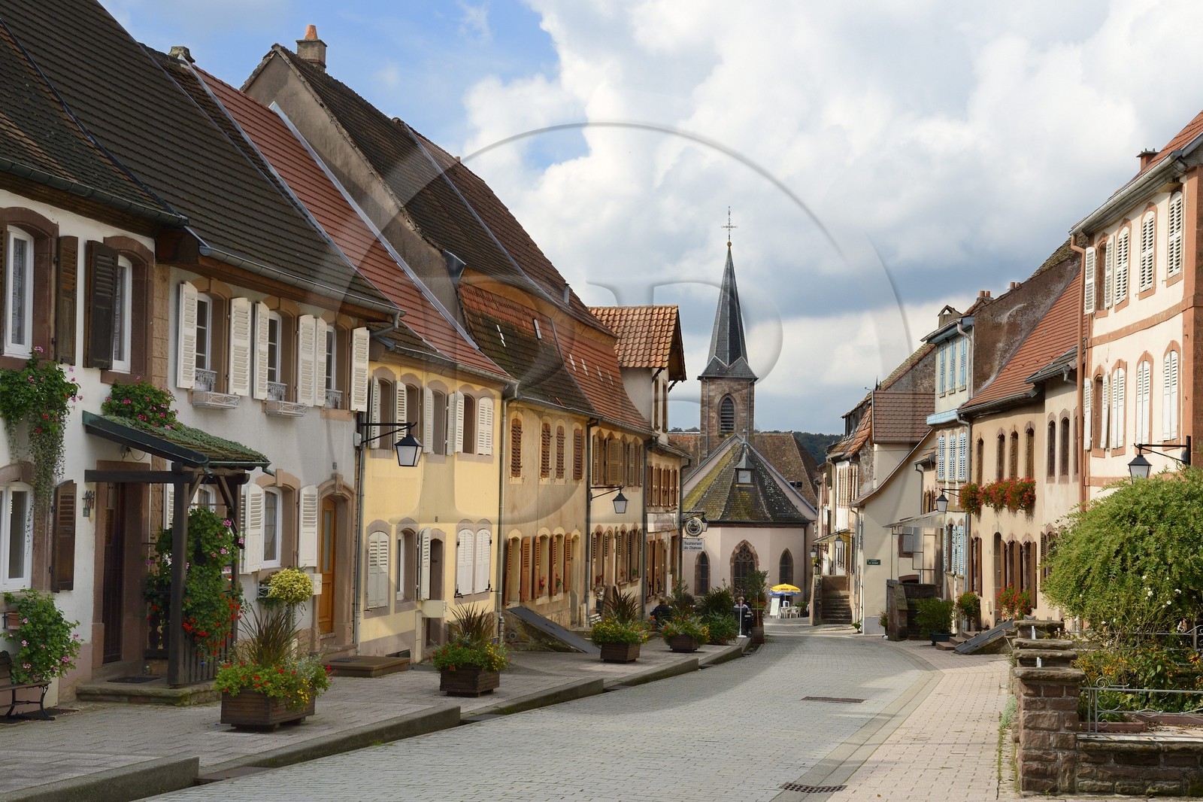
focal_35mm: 55
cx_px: 602
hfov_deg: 36.3
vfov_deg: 24.6
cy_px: 401
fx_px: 1837
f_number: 13
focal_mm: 55
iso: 200
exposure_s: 1/200
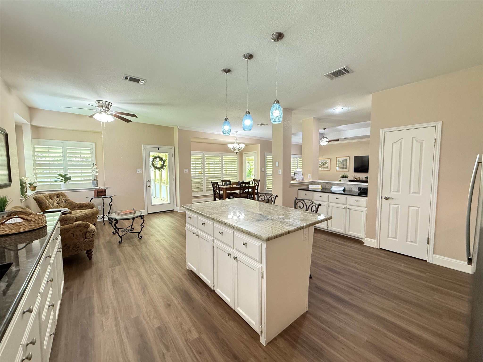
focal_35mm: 14
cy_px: 181
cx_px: 242
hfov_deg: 102.1
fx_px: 195
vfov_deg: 85.7
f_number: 2.2
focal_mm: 2.22
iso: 500
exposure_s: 1/60
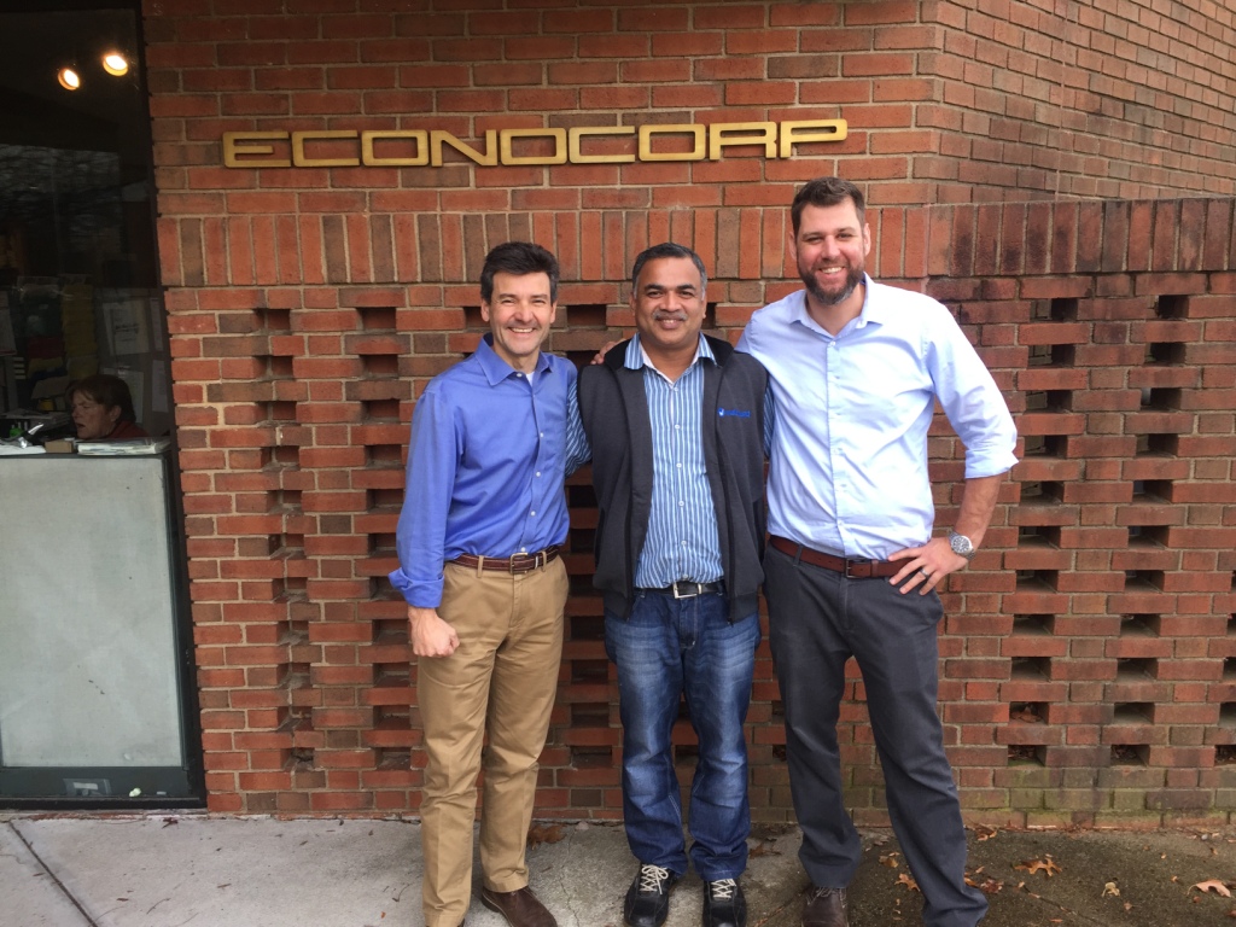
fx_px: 1035
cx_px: 618
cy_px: 464
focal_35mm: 29
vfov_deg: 48.2
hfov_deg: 61.7
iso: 32
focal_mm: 4.15
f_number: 2.2
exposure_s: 1/120
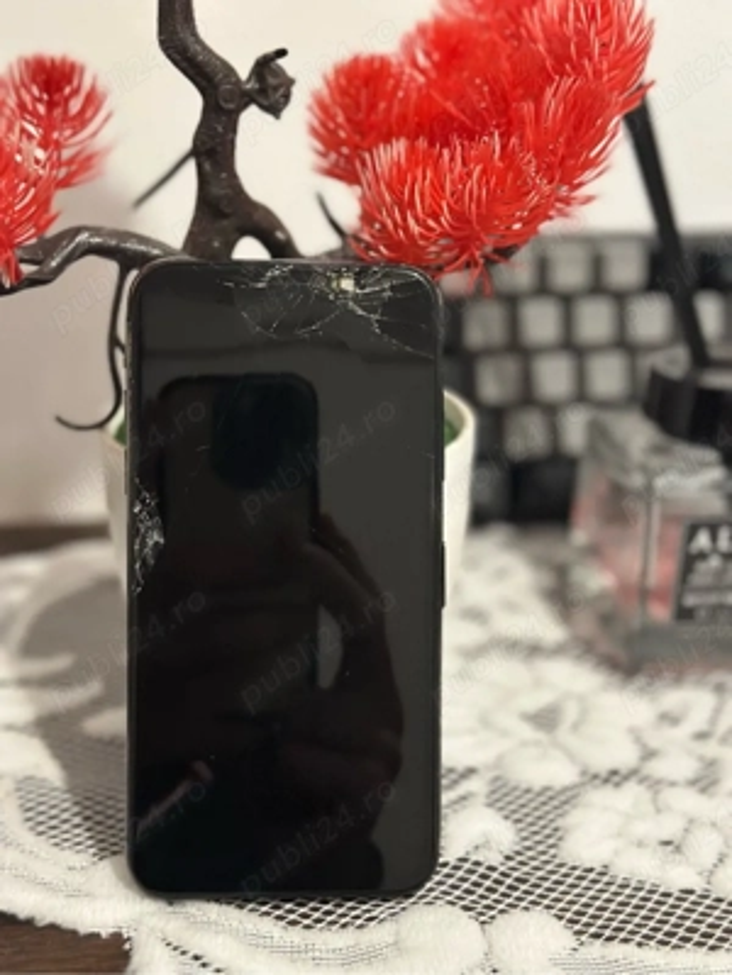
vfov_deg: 39.7
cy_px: 488
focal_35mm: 48
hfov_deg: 30.3
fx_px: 1353
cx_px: 366
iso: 500
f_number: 1.78
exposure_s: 1/33
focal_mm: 6.86
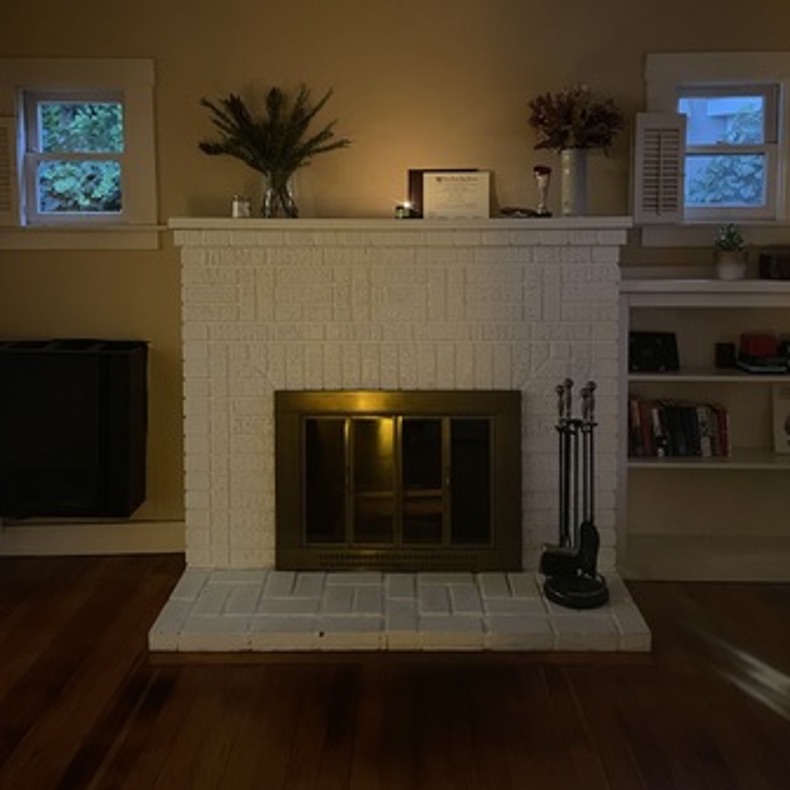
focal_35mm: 31
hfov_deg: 52.5
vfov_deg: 52.0
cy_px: 302
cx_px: 397
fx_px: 800
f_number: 1.6
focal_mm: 4.2
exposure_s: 1/24
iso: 1000
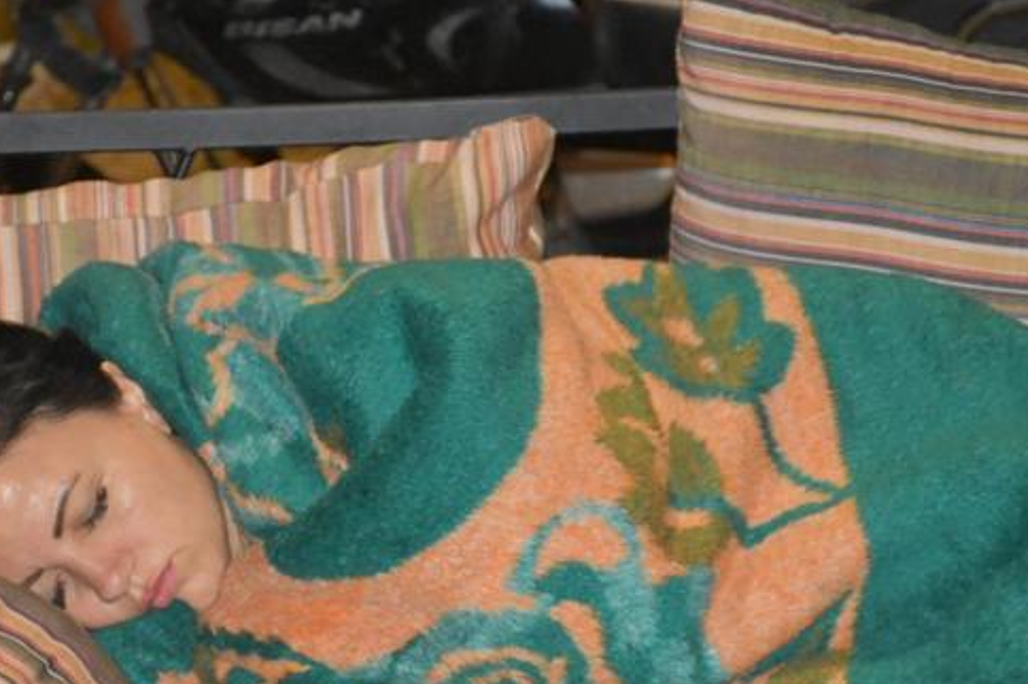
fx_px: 5450
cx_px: 450
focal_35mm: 191
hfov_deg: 10.8
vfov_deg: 7.2
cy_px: 509
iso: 6400
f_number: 5.3
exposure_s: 1/60
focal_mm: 80
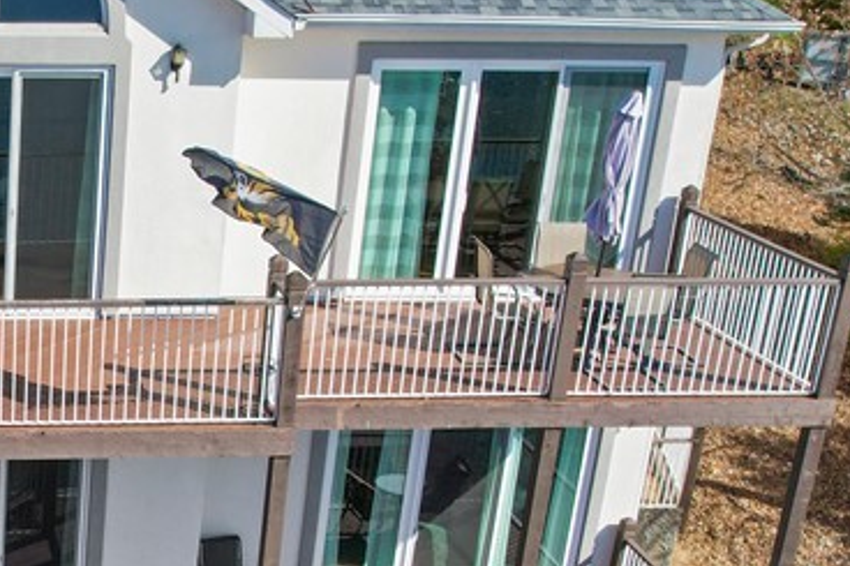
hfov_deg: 27.6
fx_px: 1534
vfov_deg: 20.6
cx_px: -139
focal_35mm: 65
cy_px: 481
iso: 200
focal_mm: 8.38
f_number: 2.8
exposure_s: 1/2000
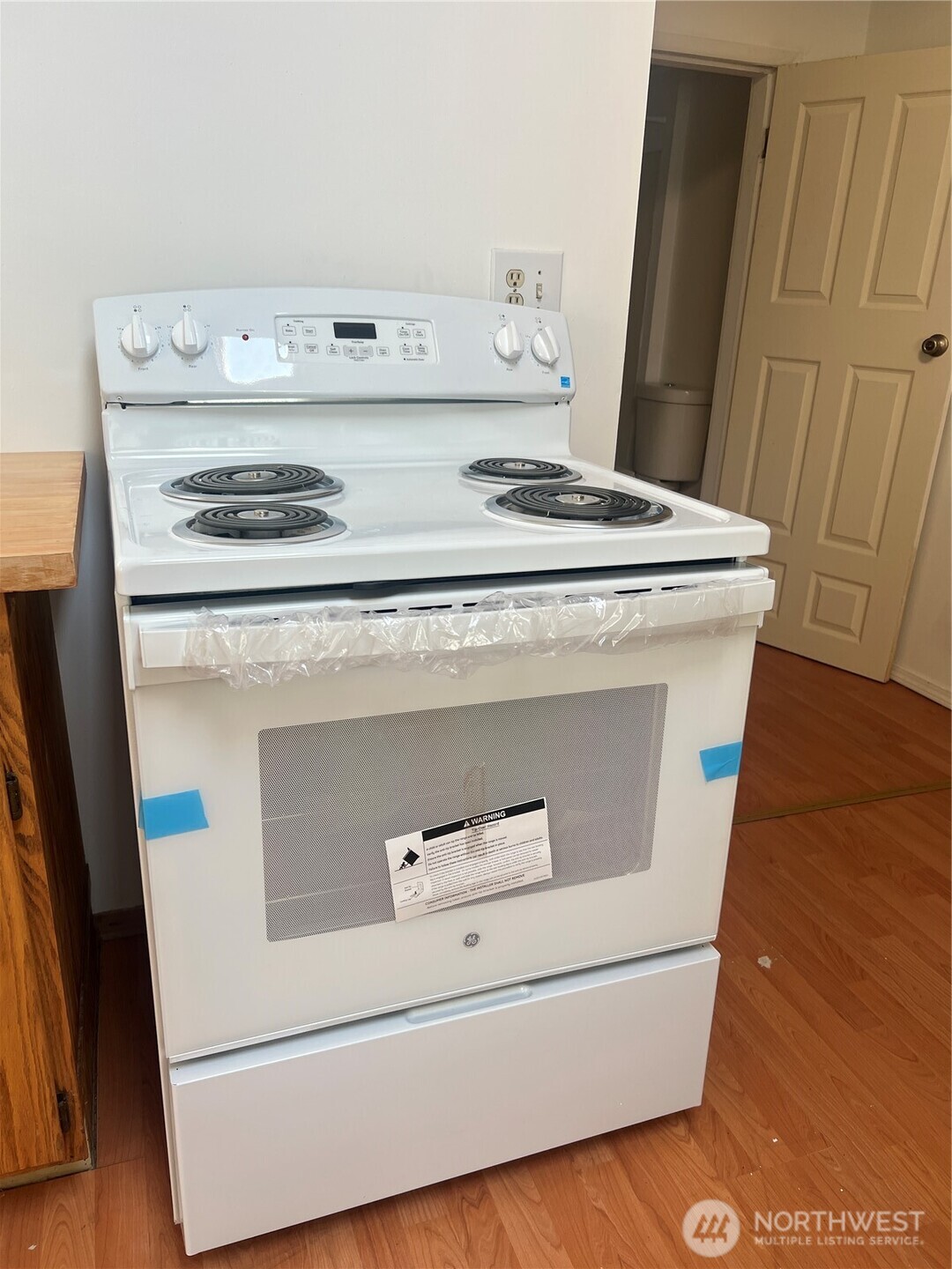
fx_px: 953
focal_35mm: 26
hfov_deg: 53.1
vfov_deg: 67.3
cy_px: 634
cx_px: 476
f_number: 1.5
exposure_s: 1/121
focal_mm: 5.7
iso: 64
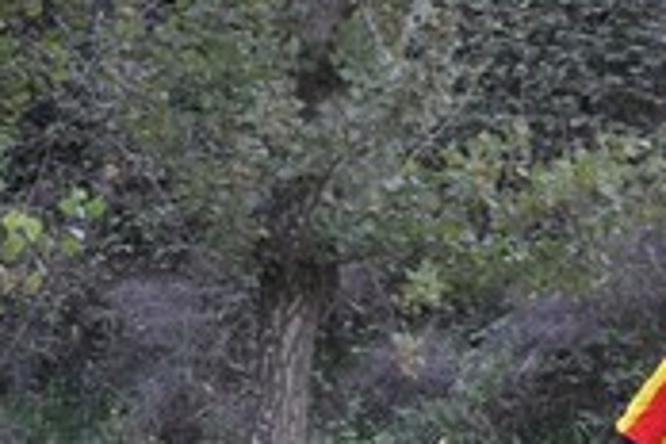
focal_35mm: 616
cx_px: 727
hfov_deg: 3.3
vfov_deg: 2.2
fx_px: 11395
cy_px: 329
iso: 1600
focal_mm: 185
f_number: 3.5
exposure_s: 1/320
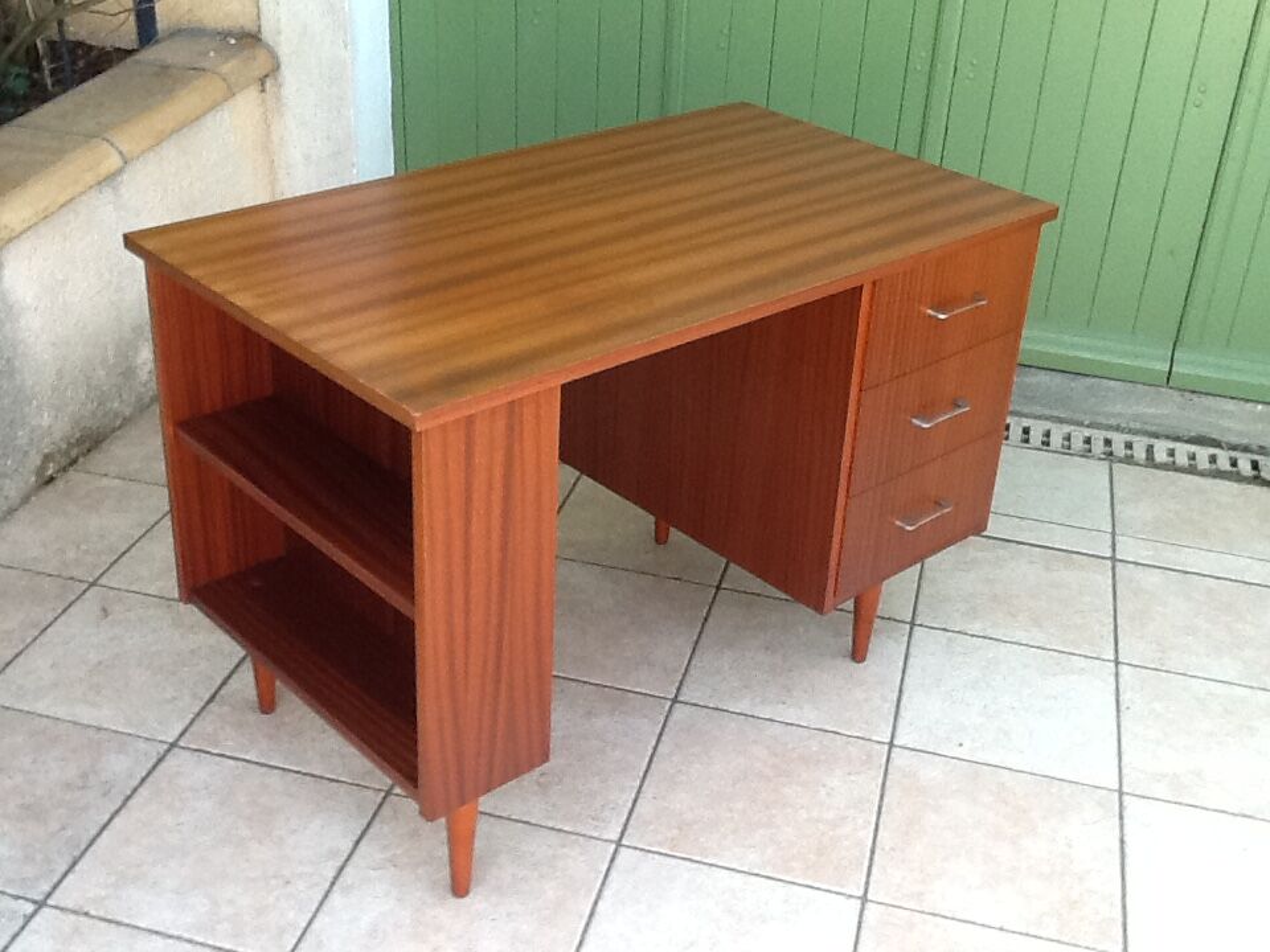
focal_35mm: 44
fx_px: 1614
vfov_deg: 32.9
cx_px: 635
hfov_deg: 42.9
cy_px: 476
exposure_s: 1/120
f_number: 2.4
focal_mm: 2.03
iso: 80
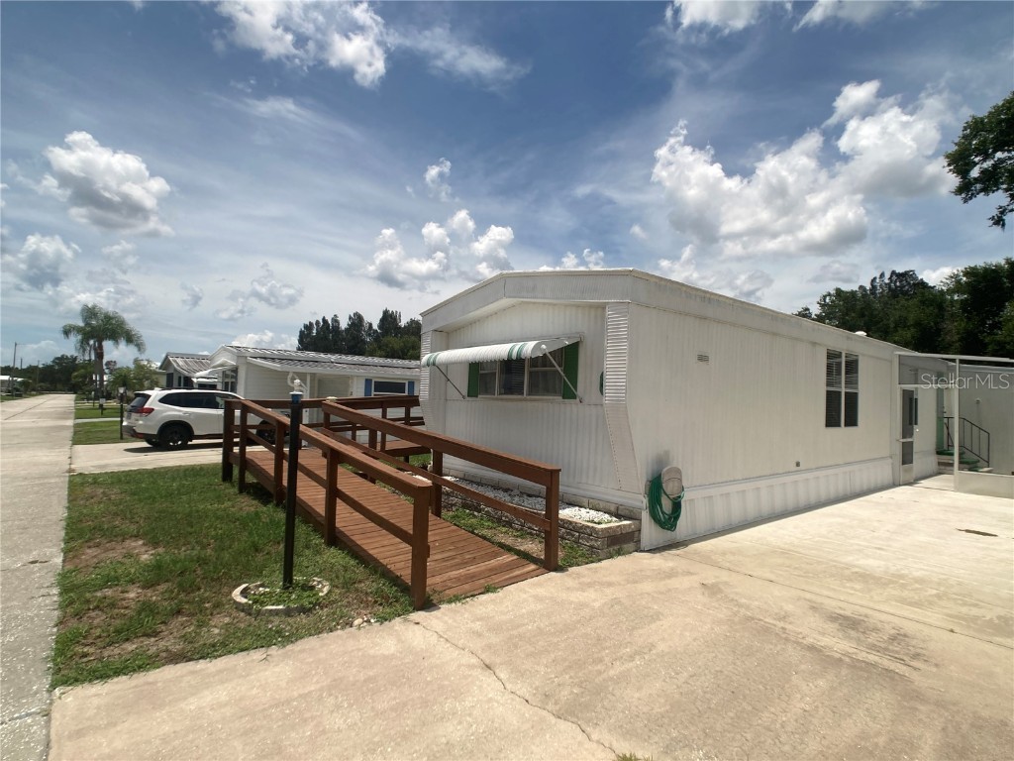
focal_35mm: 28
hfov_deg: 63.4
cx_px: 507
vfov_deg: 49.7
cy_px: 380
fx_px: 820
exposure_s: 1/4000
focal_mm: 3.99
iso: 25
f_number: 1.8
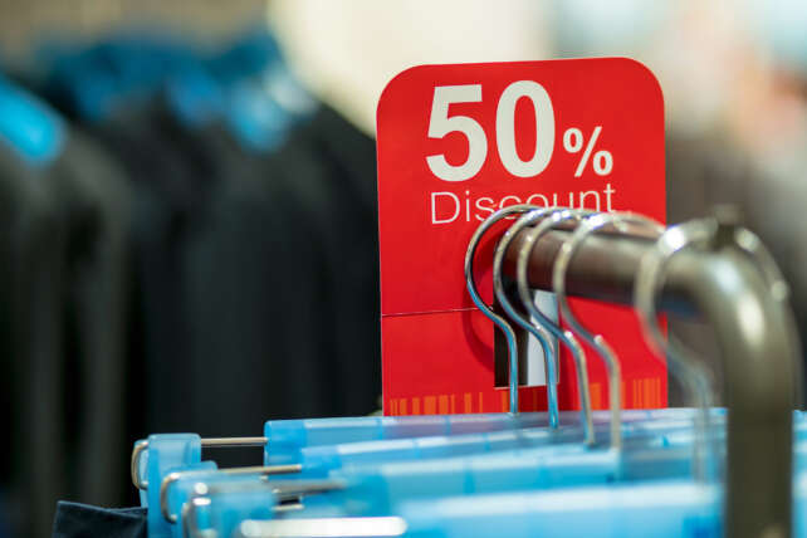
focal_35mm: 128
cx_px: 404
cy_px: 269
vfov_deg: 10.8
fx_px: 2858
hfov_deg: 16.1
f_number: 1.8
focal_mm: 85
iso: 200
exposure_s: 1/100
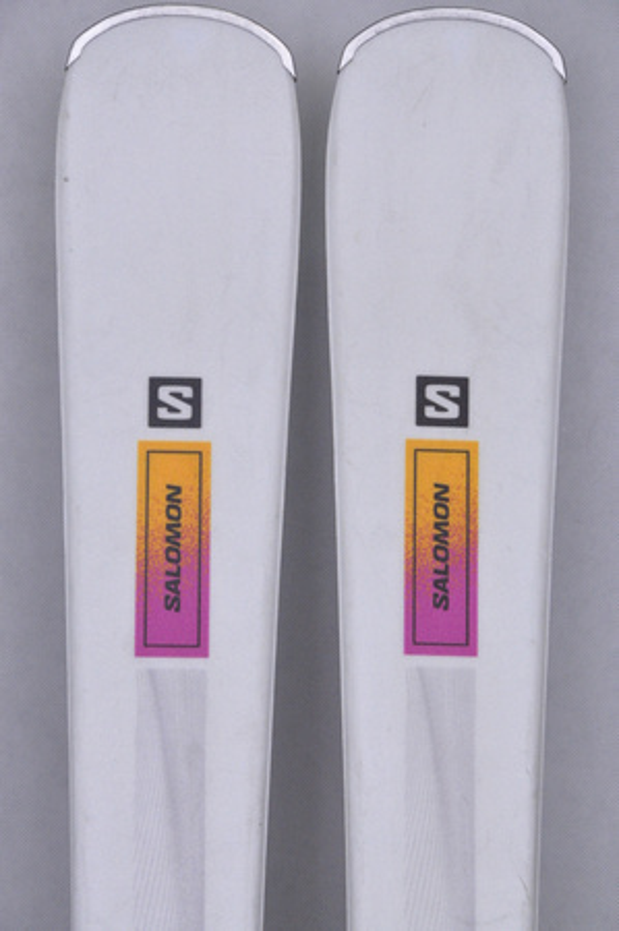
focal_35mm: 158
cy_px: 466
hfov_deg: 8.7
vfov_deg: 13.1
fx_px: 4071
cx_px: 310
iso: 3200
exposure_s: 1/125
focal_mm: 105
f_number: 9.5
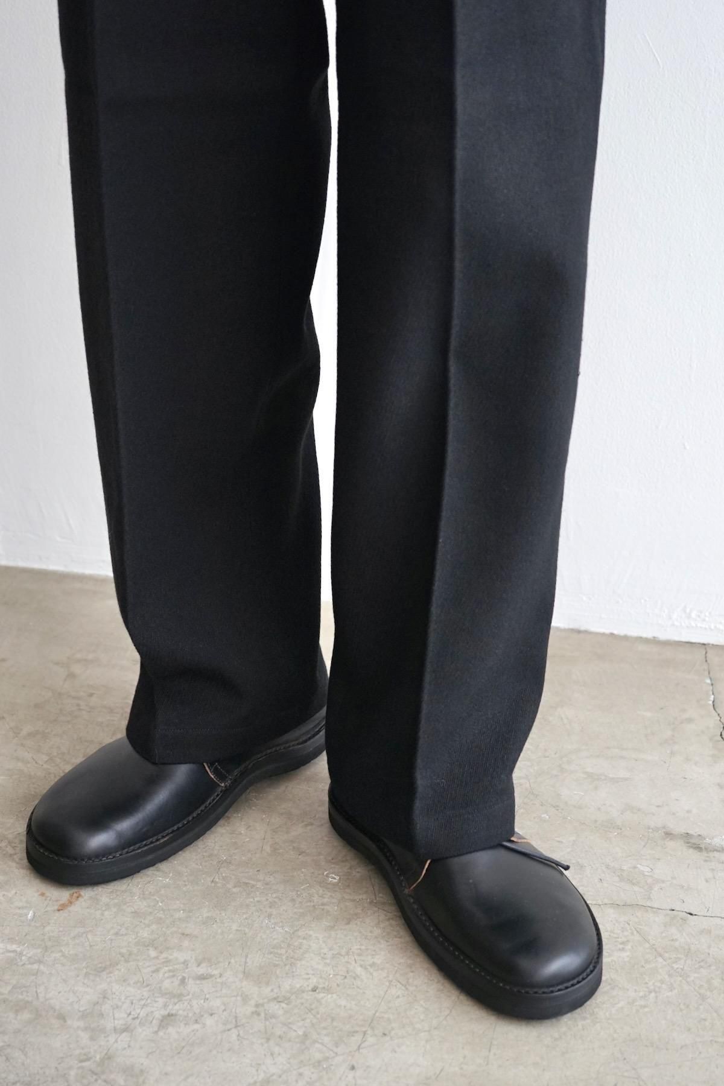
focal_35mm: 57
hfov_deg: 23.8
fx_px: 1719
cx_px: 362
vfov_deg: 35.1
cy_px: 543
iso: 1250
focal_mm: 57
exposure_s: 1/160
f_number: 5
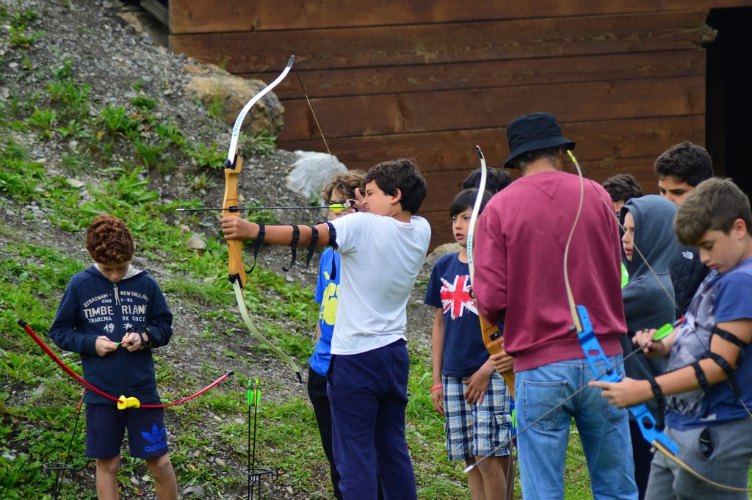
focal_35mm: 180
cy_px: 250
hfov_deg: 11.4
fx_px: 3757
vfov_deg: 7.6
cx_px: 376
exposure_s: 1/1000
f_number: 4.2
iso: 500
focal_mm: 120
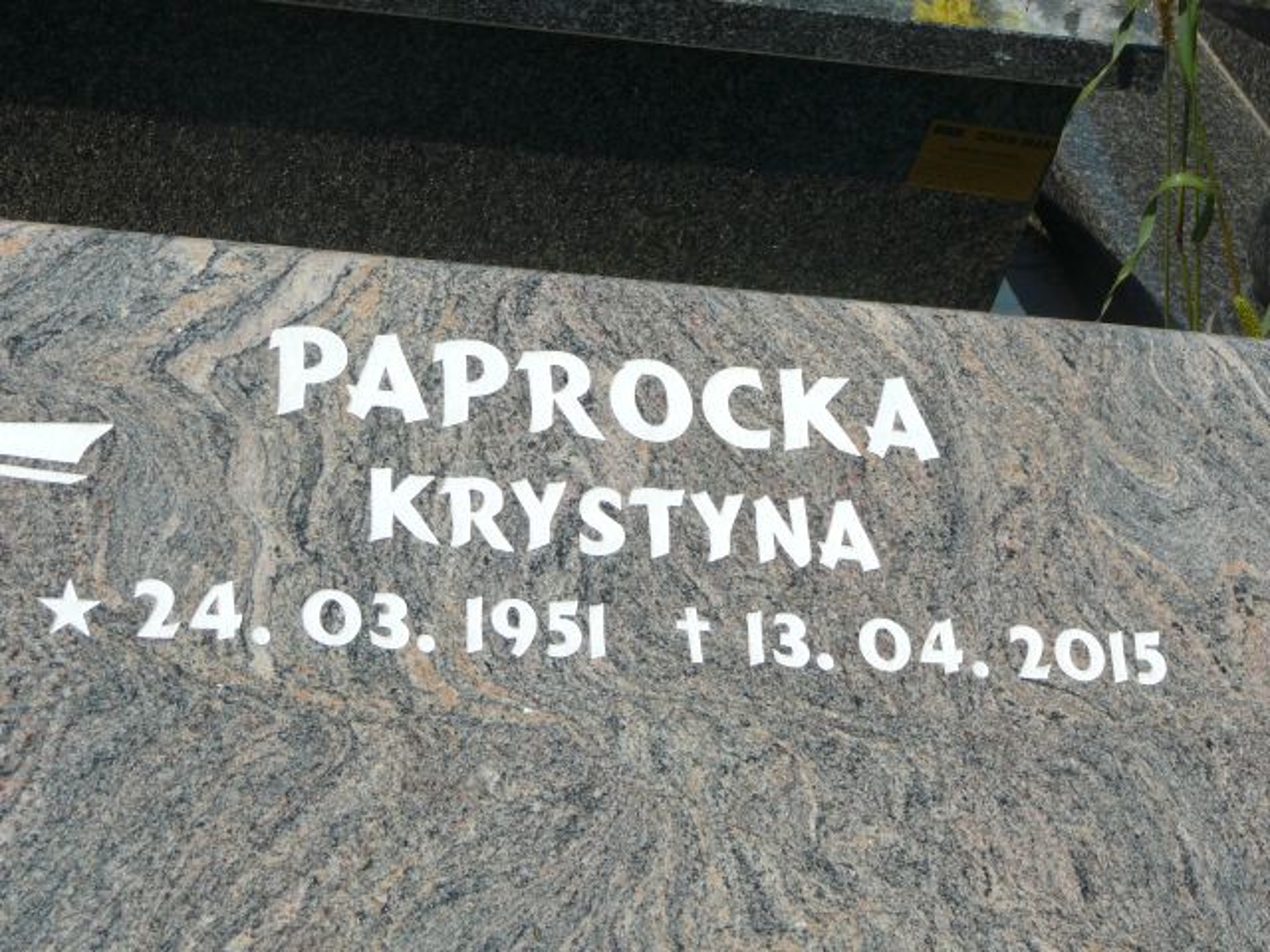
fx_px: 2825
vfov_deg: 19.1
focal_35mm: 77
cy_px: 476
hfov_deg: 25.3
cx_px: 635
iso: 80
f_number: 6.3
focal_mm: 11.5
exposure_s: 1/400
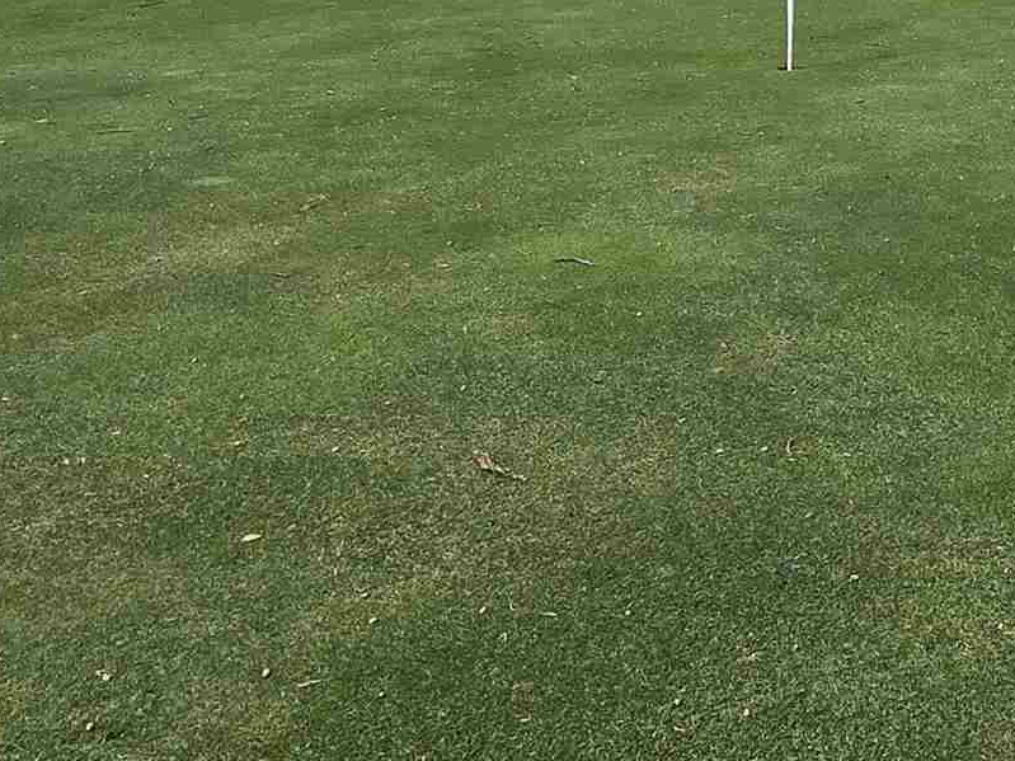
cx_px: 940
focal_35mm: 50
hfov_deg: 35.6
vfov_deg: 27.7
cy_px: 29
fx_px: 1466
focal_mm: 2.2
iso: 50
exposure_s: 1/3177
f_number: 2.2
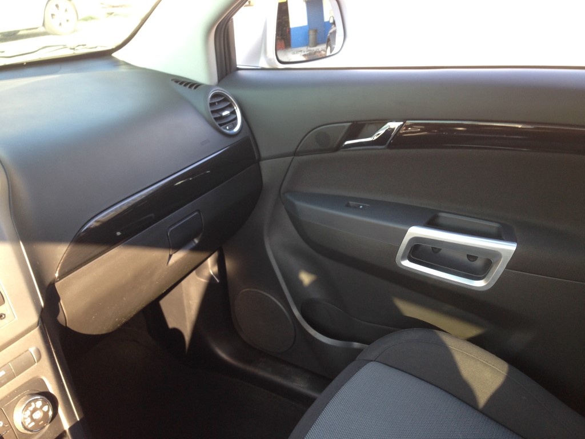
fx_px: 558
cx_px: 292
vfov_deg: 42.9
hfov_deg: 55.4
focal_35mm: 33
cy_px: 220
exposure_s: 1/60
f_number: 2.4
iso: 50
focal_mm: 4.12
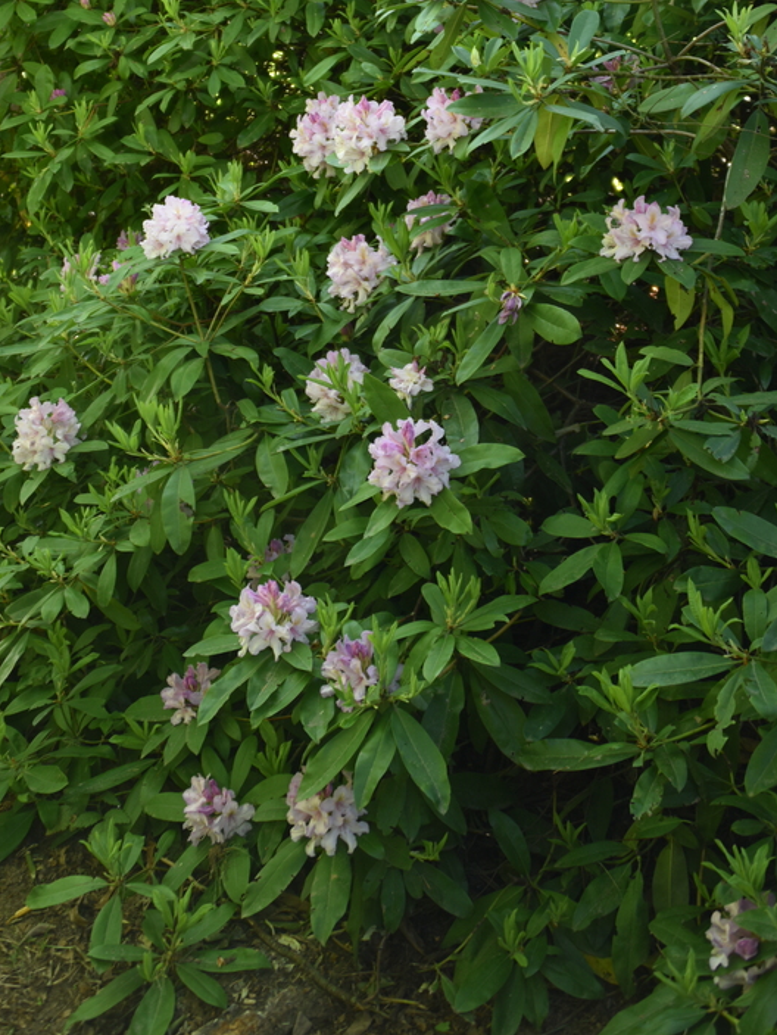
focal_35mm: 49
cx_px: 384
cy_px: 112
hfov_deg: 29.7
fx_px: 1465
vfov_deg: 36.6
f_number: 3.5
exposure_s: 1/60
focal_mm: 28
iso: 160
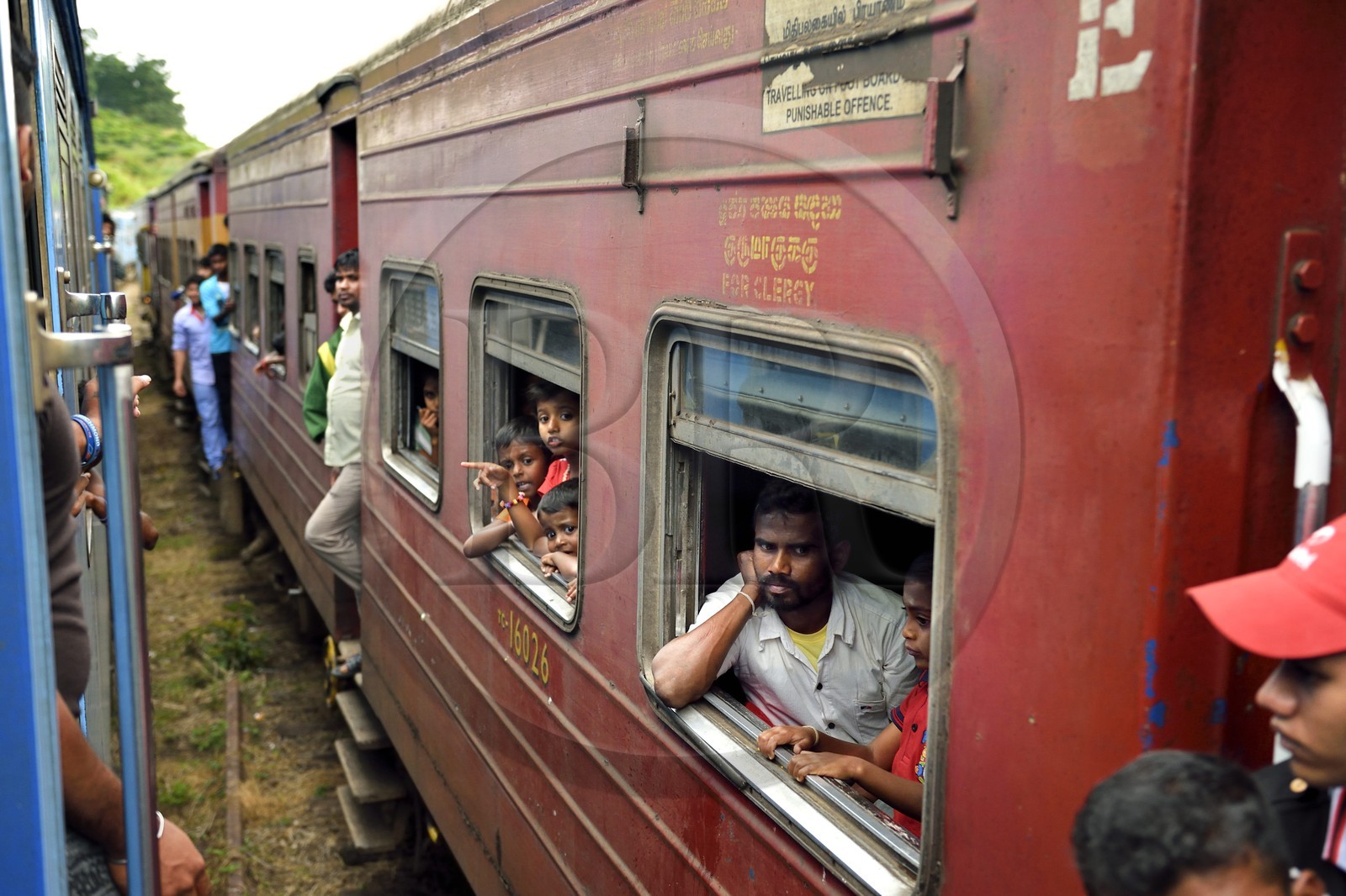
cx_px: 673
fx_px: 1420
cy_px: 448
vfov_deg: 35.0
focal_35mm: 38
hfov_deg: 50.7
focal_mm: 38
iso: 800
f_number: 3.5
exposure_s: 1/1600
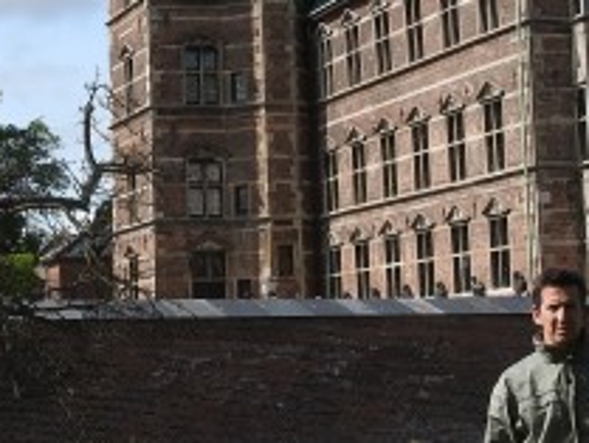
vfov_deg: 12.9
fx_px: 1958
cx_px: 138
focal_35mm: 115
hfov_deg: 17.0
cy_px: 121
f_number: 3.5
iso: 100
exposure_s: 1/1600
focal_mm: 5.4
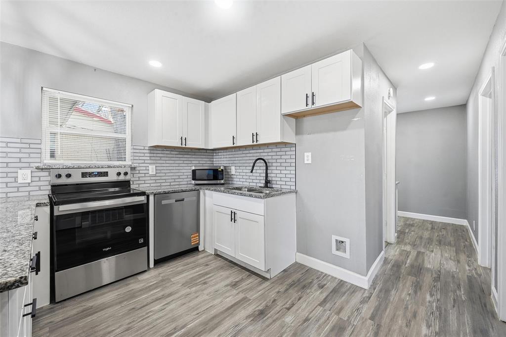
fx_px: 197
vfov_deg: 81.1
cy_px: 168
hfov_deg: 104.3
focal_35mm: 14
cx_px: 253
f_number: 9
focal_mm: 14
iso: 500
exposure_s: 1/250
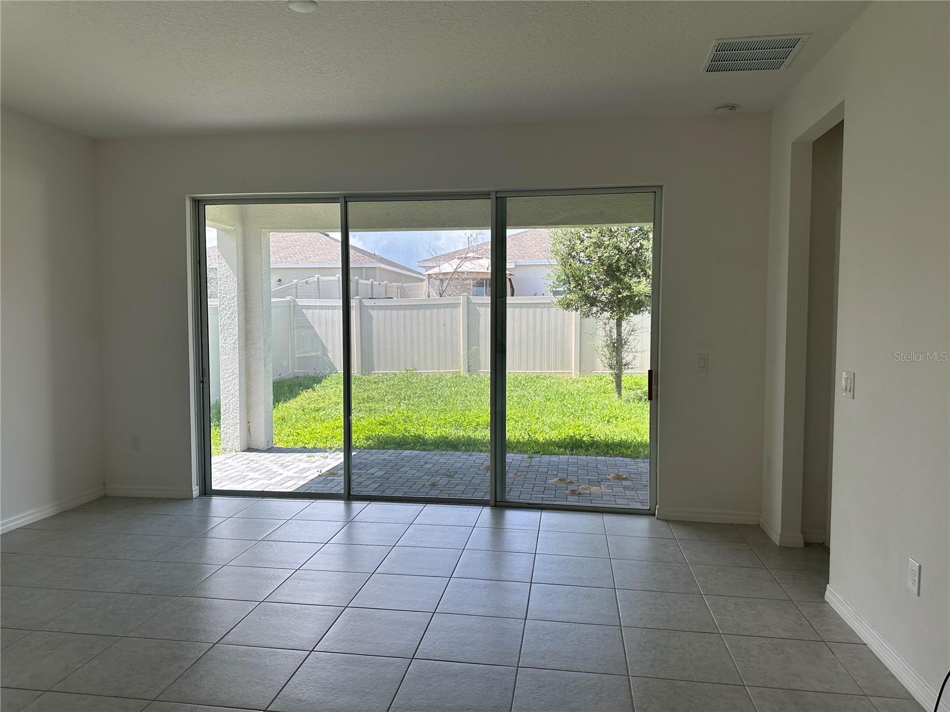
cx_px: 475
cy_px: 356
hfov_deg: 71.6
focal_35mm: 24
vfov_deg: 56.8
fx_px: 659
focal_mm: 6.86
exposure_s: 1/745
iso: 80
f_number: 1.78
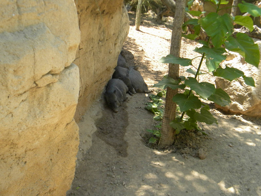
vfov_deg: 35.1
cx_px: 130
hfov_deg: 45.8
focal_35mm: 41
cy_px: 98
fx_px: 309
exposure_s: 1/500
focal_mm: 7.3
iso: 235
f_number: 3.8
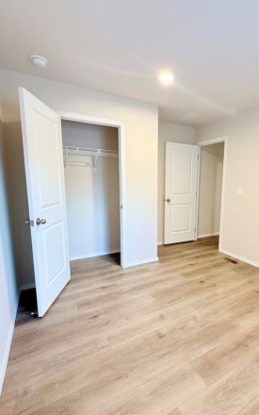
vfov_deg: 91.1
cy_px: 211
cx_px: 169
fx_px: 203
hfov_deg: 63.6
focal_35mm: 18
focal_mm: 2.22
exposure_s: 1/60
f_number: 2.2
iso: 200
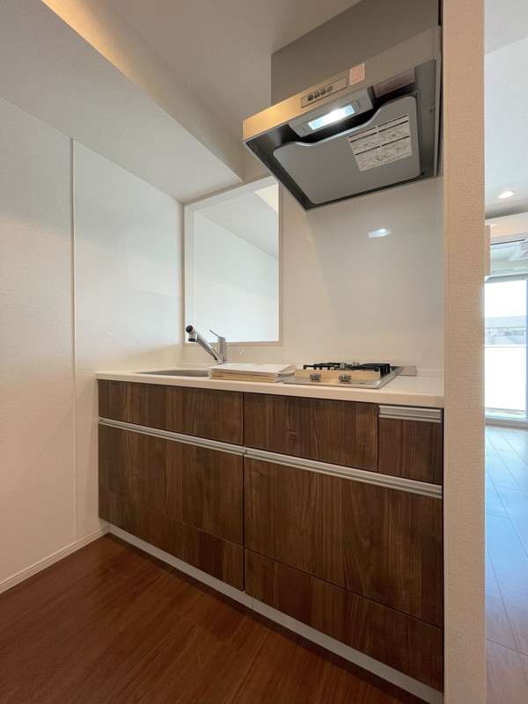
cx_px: 264
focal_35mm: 14
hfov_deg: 85.7
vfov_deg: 102.1
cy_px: 352
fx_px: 285
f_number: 2.4
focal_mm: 1.55
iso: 160
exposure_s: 1/100
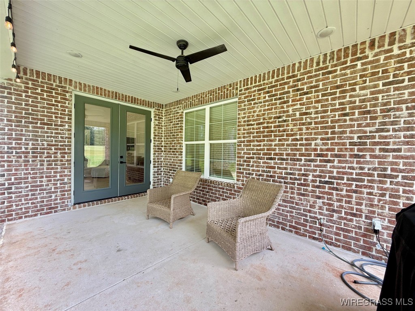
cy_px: 156
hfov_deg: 102.1
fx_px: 168
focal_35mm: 14
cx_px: 208
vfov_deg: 85.7
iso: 50
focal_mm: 2.22
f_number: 2.2
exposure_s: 1/109
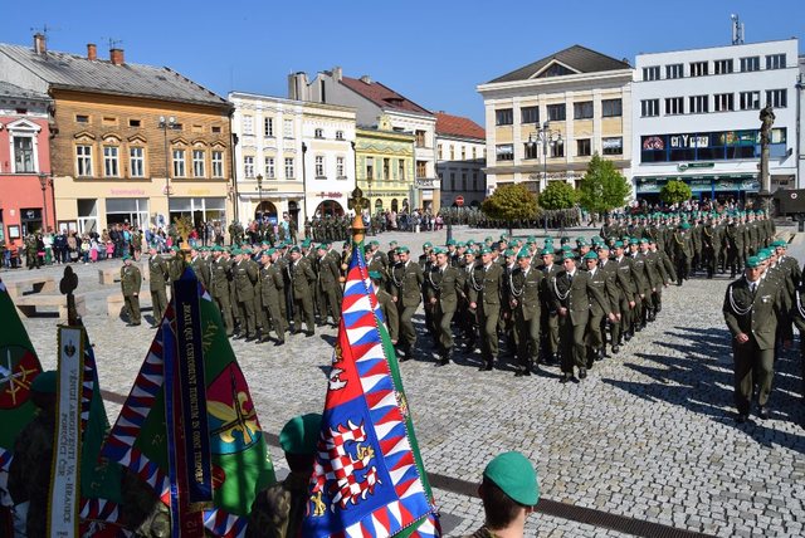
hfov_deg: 67.3
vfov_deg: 48.0
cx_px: 402
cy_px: 269
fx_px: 604
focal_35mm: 27
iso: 200
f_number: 10
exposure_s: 1/500
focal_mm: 18
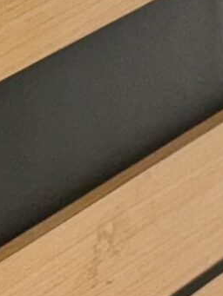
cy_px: -325
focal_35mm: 360
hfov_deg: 4.0
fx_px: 3090
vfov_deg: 5.4
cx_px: 623
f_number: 1.78
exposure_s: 1/100
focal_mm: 6.76
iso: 64
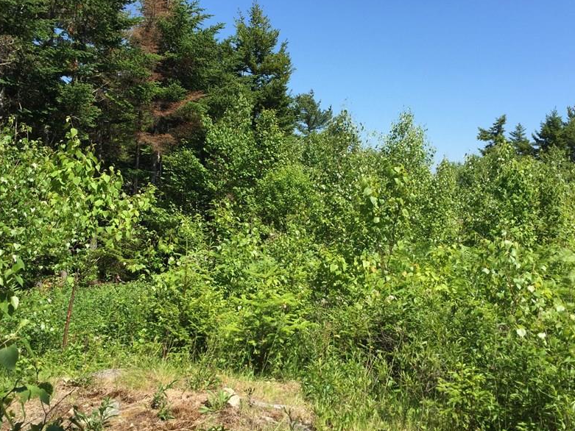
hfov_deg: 49.0
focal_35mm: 38
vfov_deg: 37.7
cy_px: 204
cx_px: 286
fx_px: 631
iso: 32
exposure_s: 1/1319
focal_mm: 4.15
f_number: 2.2
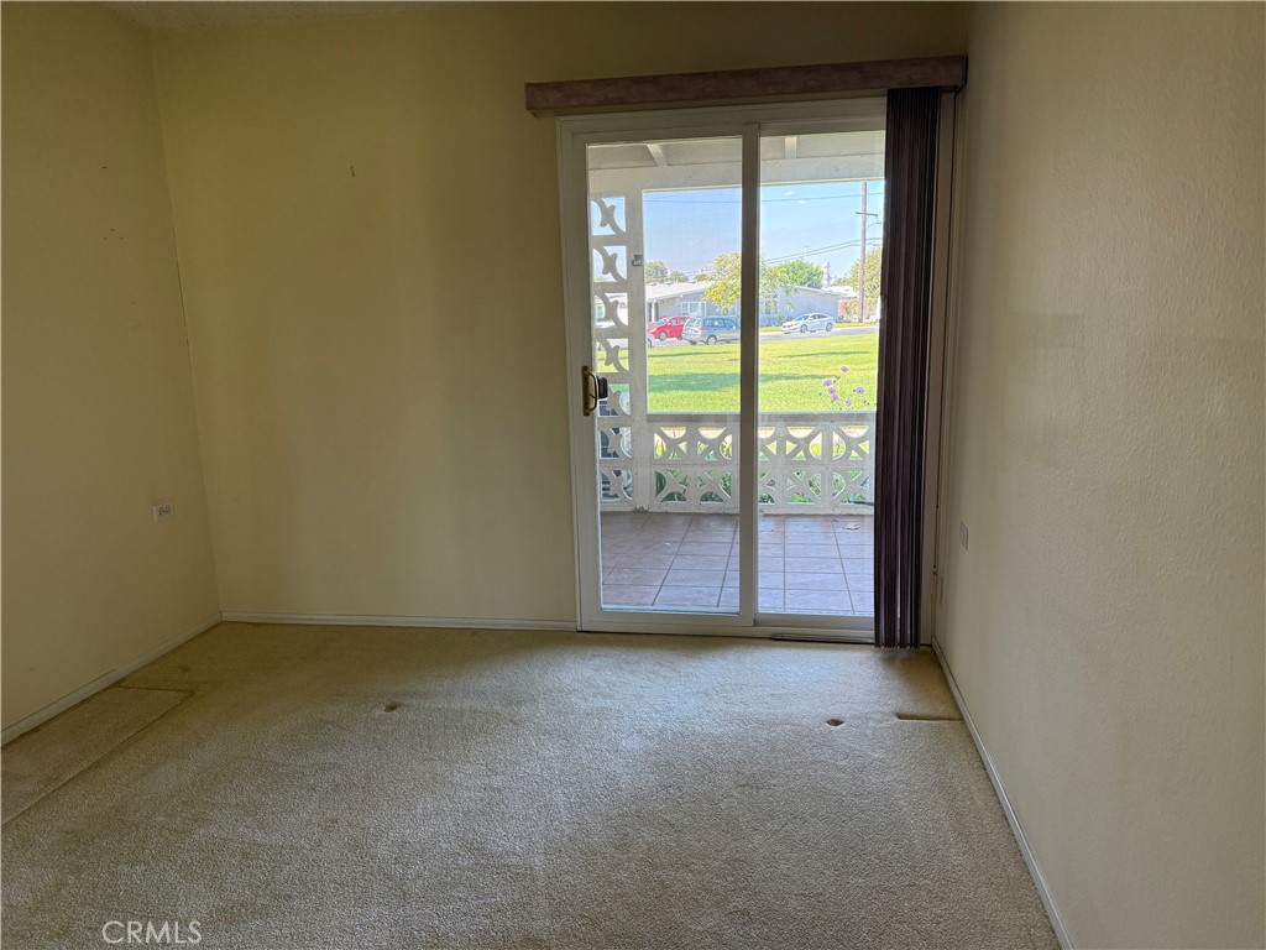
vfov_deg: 56.8
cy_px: 475
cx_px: 633
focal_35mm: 24
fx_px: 878
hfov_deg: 71.6
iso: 200
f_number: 1.78
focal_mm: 6.76
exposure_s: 1/230
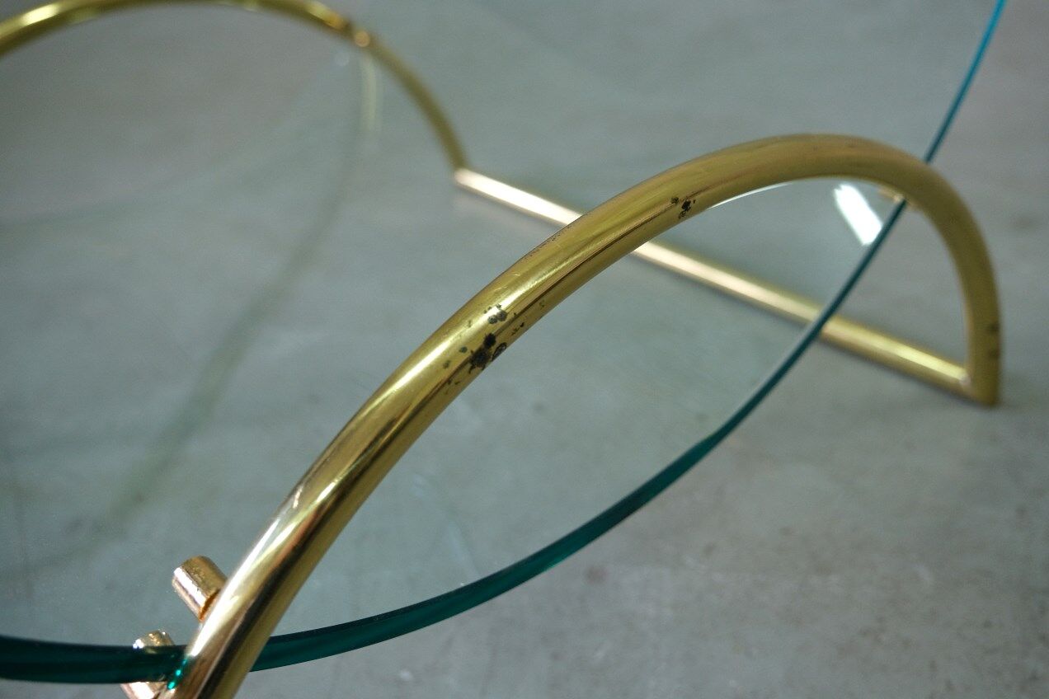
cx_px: 524
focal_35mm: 32
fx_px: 932
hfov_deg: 58.7
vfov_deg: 41.1
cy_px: 350
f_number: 4
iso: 1250
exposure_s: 1/30
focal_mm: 21.2
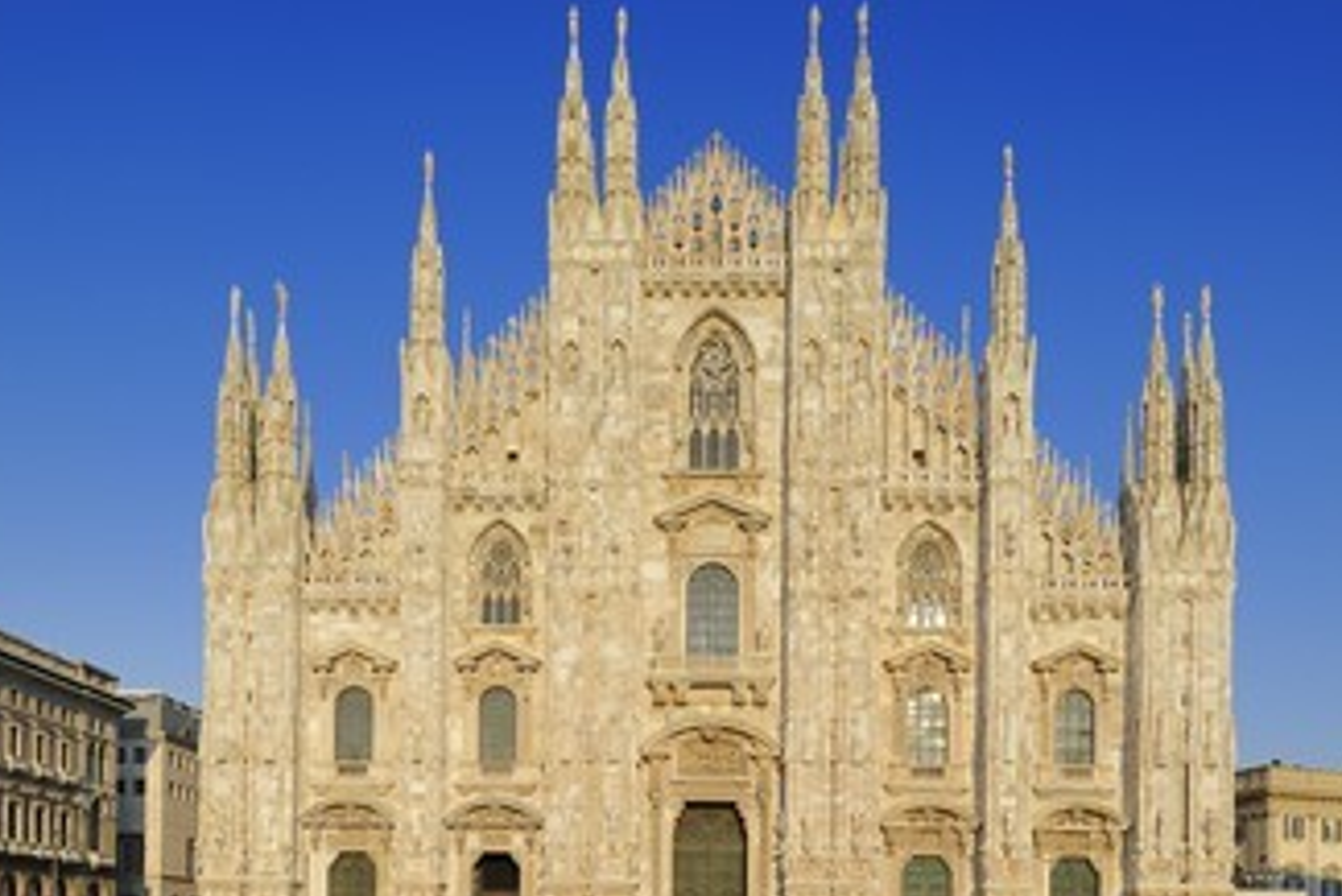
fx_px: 1156
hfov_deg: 60.3
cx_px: 673
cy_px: 500
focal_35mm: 31
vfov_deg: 42.3
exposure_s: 1/200
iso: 200
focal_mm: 24
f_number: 11
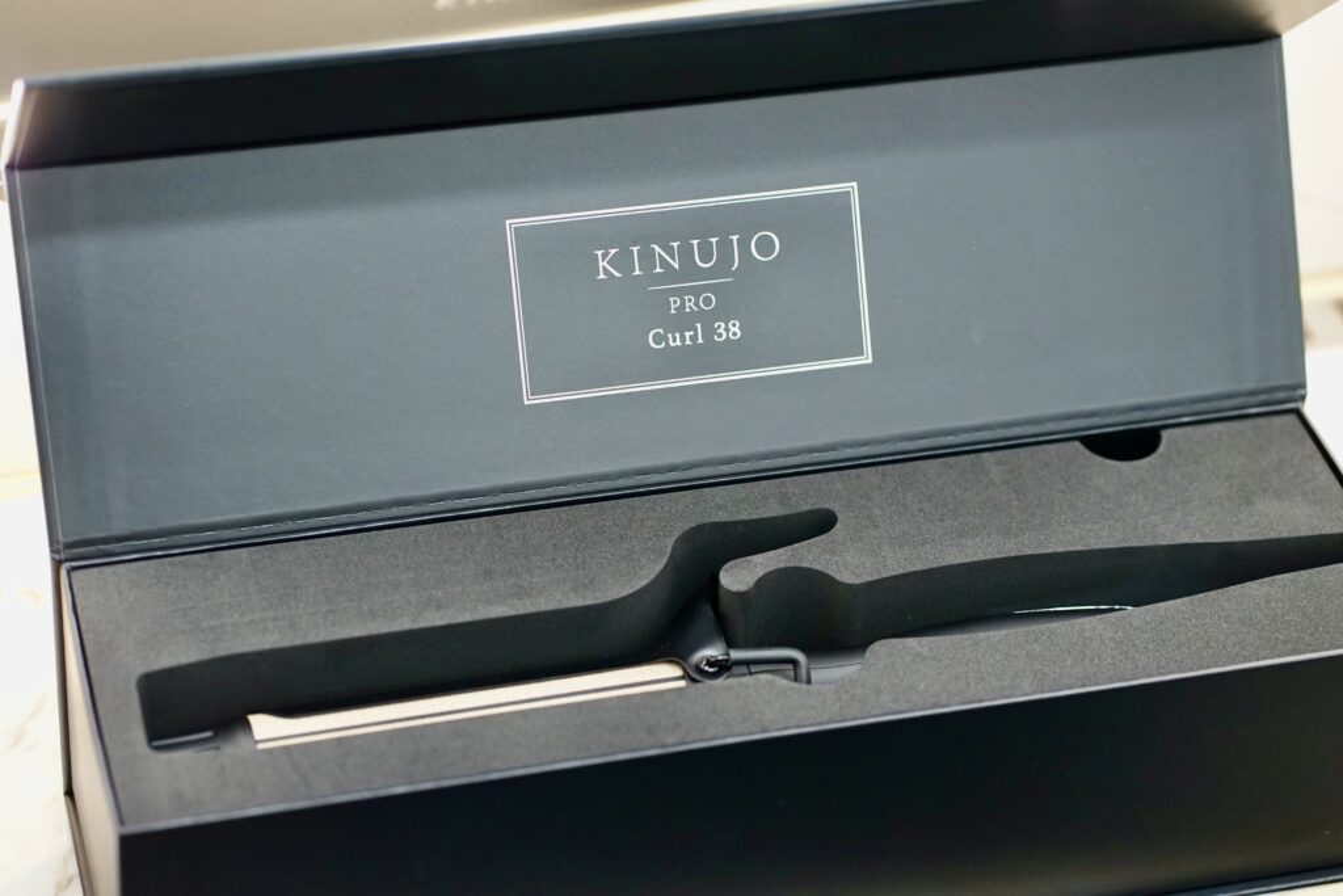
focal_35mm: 85
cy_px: 448
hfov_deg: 23.9
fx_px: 3171
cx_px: 672
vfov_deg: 16.1
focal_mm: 85
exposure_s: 1/160
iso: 1600
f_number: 3.2
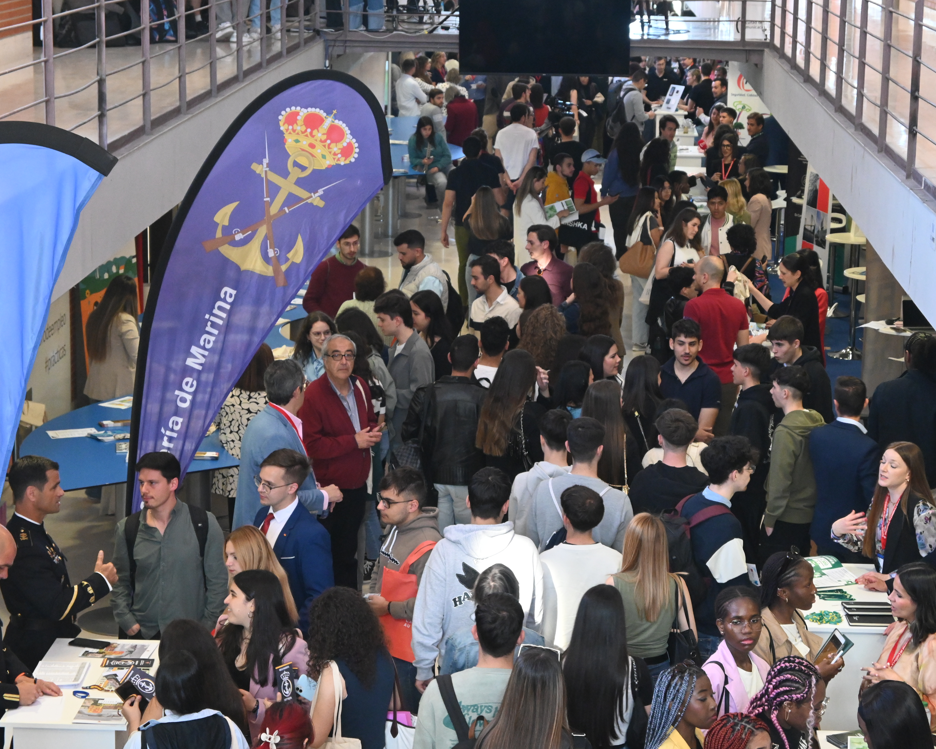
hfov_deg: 22.5
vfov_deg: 18.1
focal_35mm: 85
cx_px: 508
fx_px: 2355
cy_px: 376
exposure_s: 1/80
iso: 3200
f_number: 6.3
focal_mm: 50
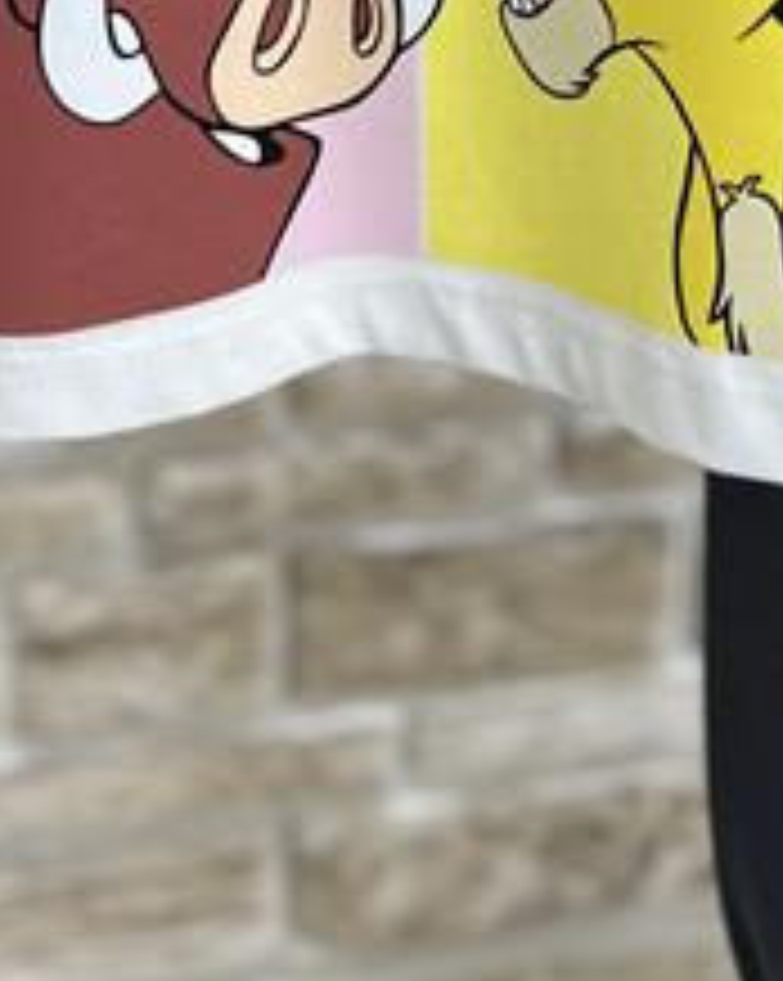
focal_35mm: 86
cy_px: -652
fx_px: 2495
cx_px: 608
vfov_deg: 18.6
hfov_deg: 17.7
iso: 64
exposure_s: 1/100
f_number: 1.78
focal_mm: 6.86
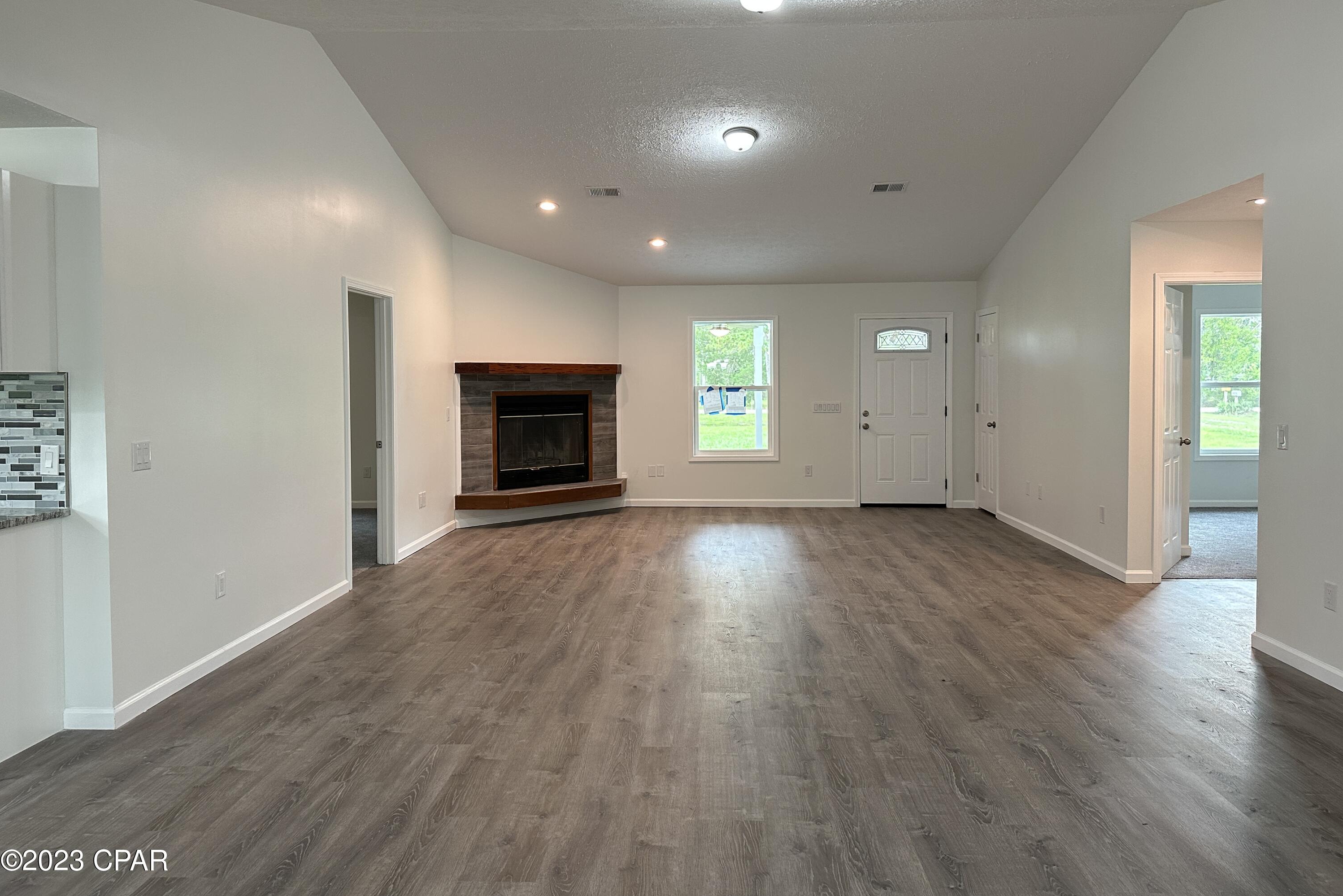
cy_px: 402
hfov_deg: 71.5
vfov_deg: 51.2
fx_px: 933
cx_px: 671
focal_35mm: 25
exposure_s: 1/60
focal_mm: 6.86
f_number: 1.78
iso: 200
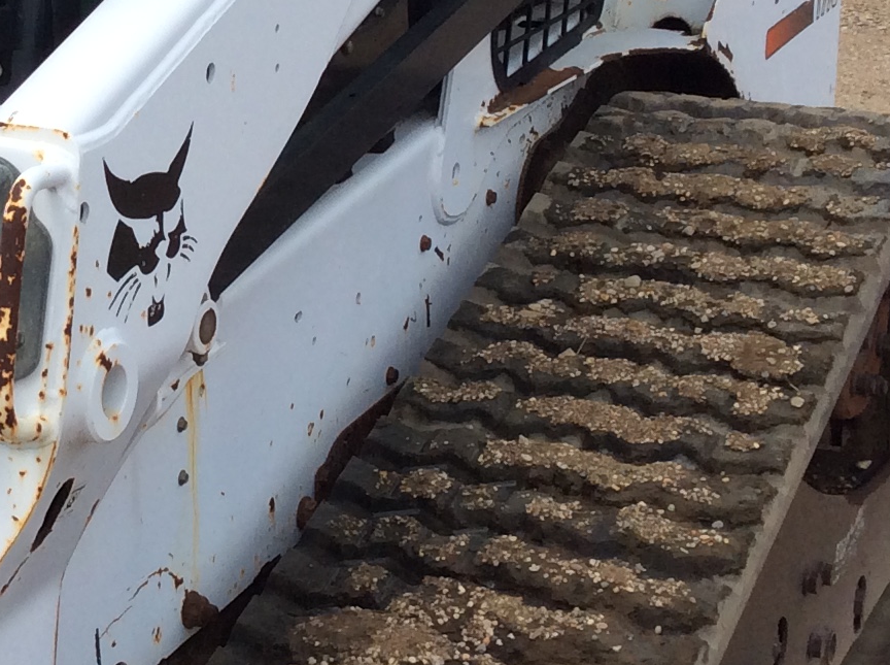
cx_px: 15
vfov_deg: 15.2
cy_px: 66
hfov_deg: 19.9
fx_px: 2464
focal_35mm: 96
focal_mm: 3.3
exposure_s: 1/1244
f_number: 2.4
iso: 32
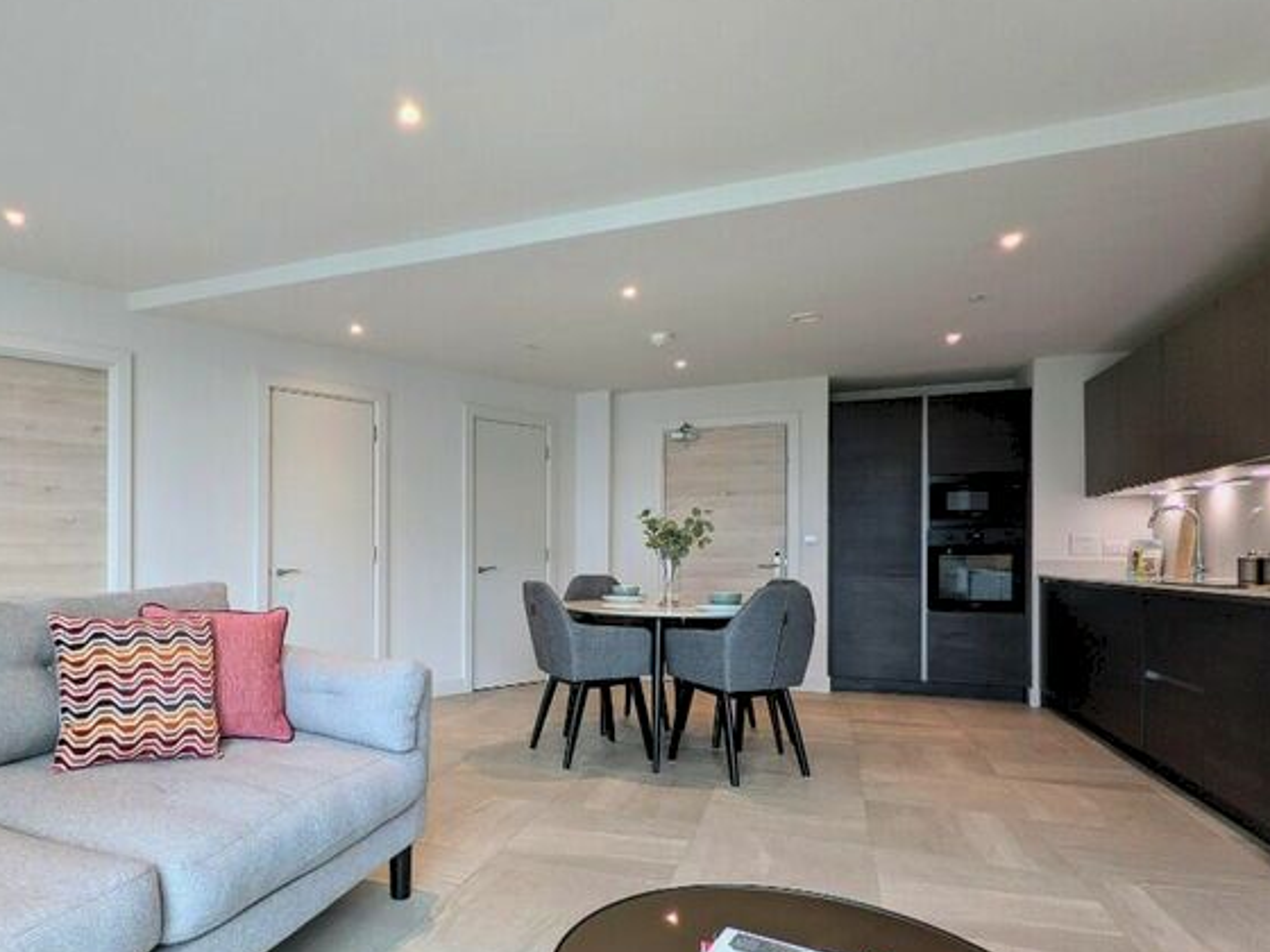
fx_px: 734
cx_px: 492
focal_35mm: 20
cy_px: 561
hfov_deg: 80.5
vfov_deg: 65.5
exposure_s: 1/25
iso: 46
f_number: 2.2
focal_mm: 2.22
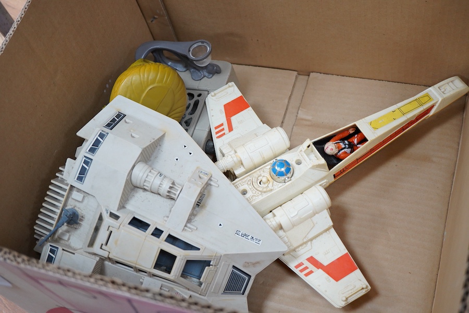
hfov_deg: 43.6
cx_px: 234
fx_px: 586
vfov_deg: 29.9
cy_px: 156
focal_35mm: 45
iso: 1250
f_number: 3.5
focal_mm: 30
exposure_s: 1/125
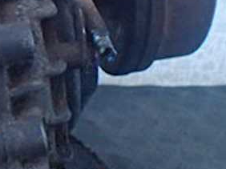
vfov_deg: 13.5
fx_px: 711
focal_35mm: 109
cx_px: -75
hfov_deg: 16.9
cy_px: 53
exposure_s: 1/125
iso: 640
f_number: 2.3
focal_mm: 5.5
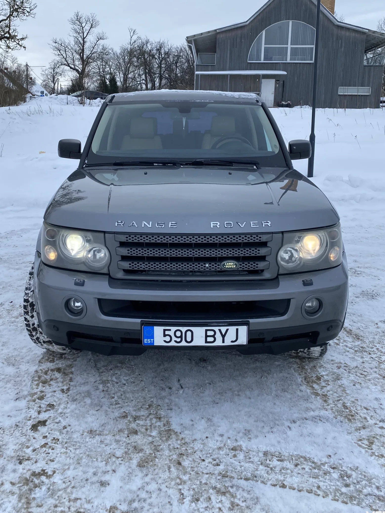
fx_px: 475
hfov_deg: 44.1
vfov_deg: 56.4
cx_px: 174
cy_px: 207
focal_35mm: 32
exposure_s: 1/1072
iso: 32
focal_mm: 4.25
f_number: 1.8
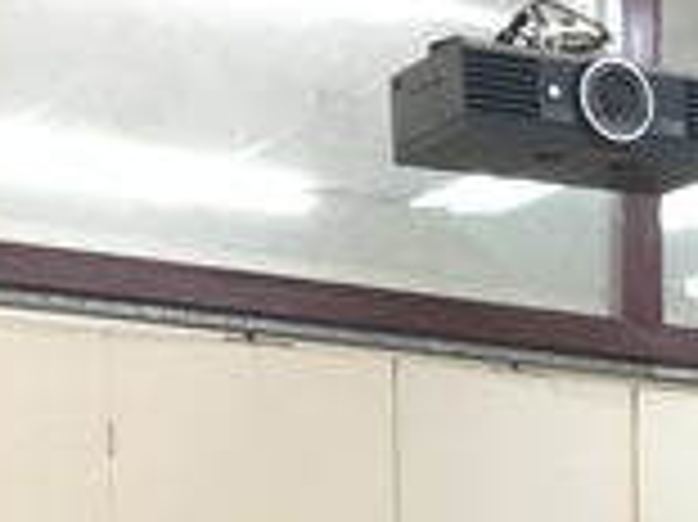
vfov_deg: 11.2
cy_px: 1026
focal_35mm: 120
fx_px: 2418
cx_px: 1022
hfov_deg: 15.3
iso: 100
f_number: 2.2
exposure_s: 1/33
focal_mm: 4.15
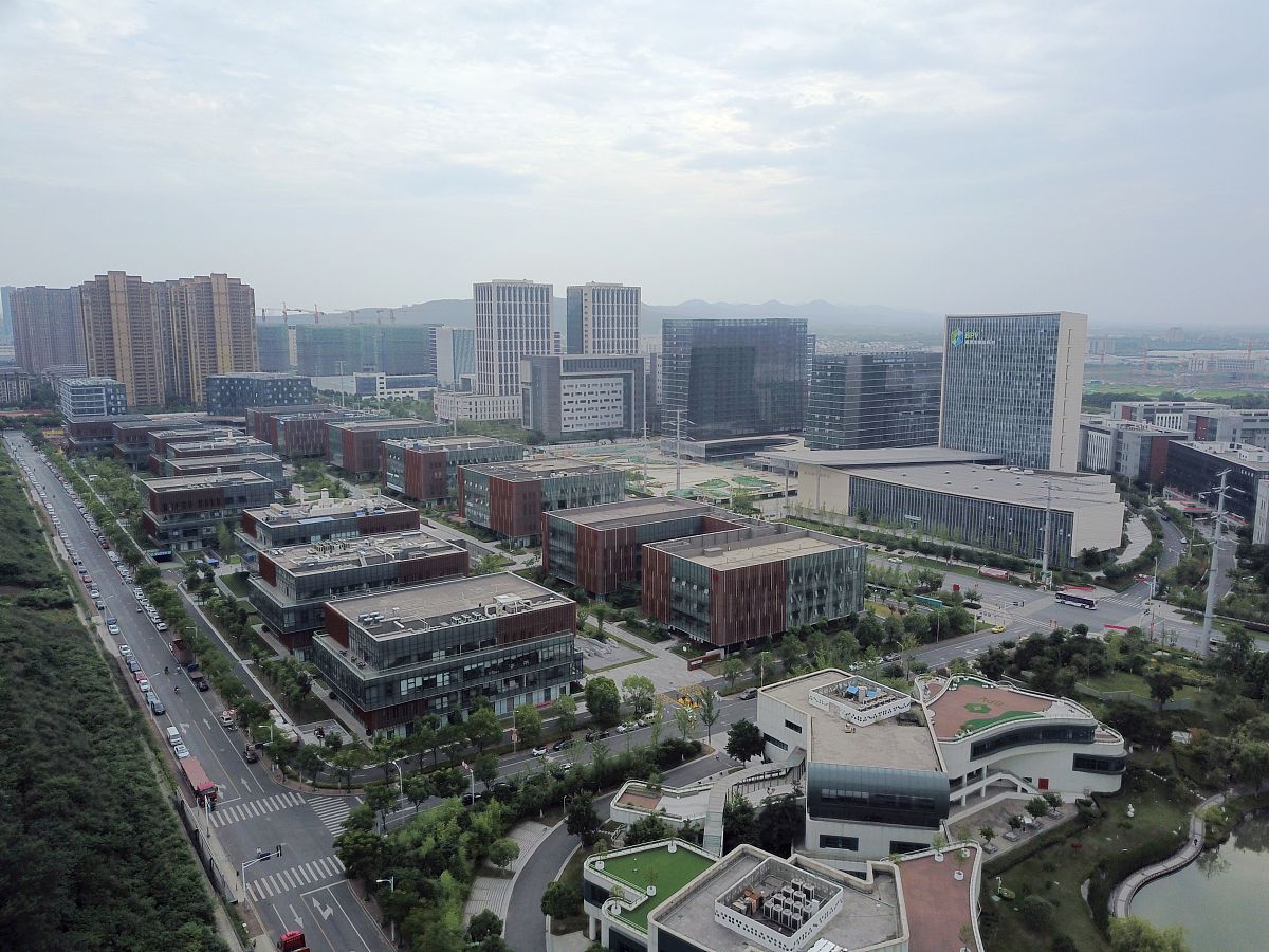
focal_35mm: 26
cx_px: 634
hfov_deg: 67.3
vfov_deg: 53.1
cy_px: 476
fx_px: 953
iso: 100
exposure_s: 1/578
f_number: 2.2
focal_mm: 4.73
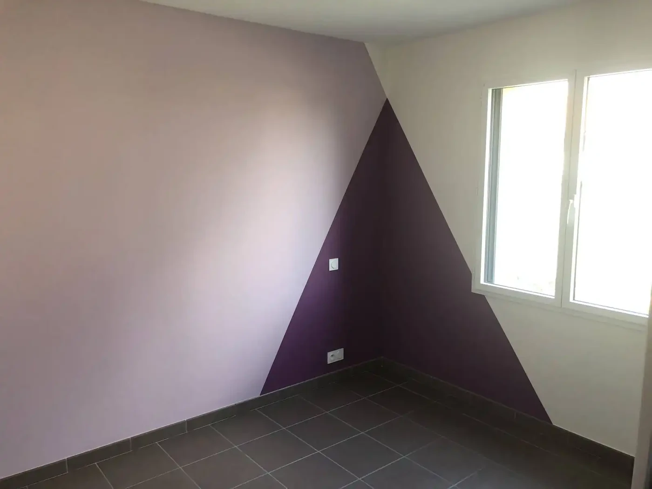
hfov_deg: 63.4
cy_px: 244
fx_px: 527
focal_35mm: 28
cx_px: 326
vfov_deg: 49.7
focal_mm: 3.99
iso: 20
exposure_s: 1/30
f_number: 1.8
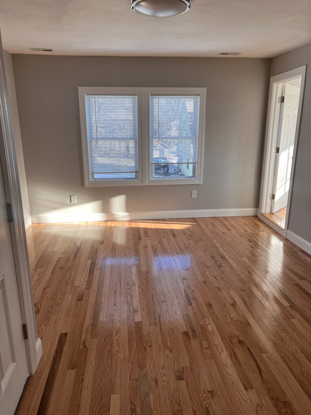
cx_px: 156
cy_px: 208
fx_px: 311
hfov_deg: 53.1
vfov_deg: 67.3
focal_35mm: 26
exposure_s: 1/120
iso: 40
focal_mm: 5.7
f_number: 1.5
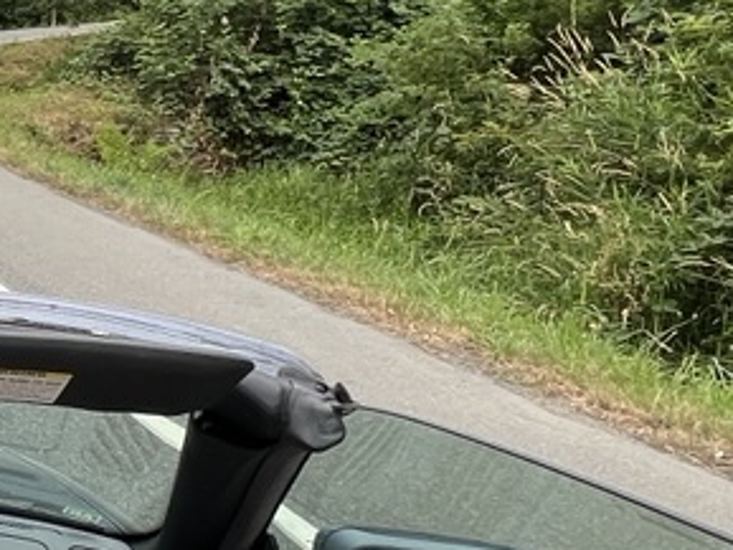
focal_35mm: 63
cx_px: -353
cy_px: 248
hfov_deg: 24.3
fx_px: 1335
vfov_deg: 23.3
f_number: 1.8
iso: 32
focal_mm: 1.57
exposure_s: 1/334
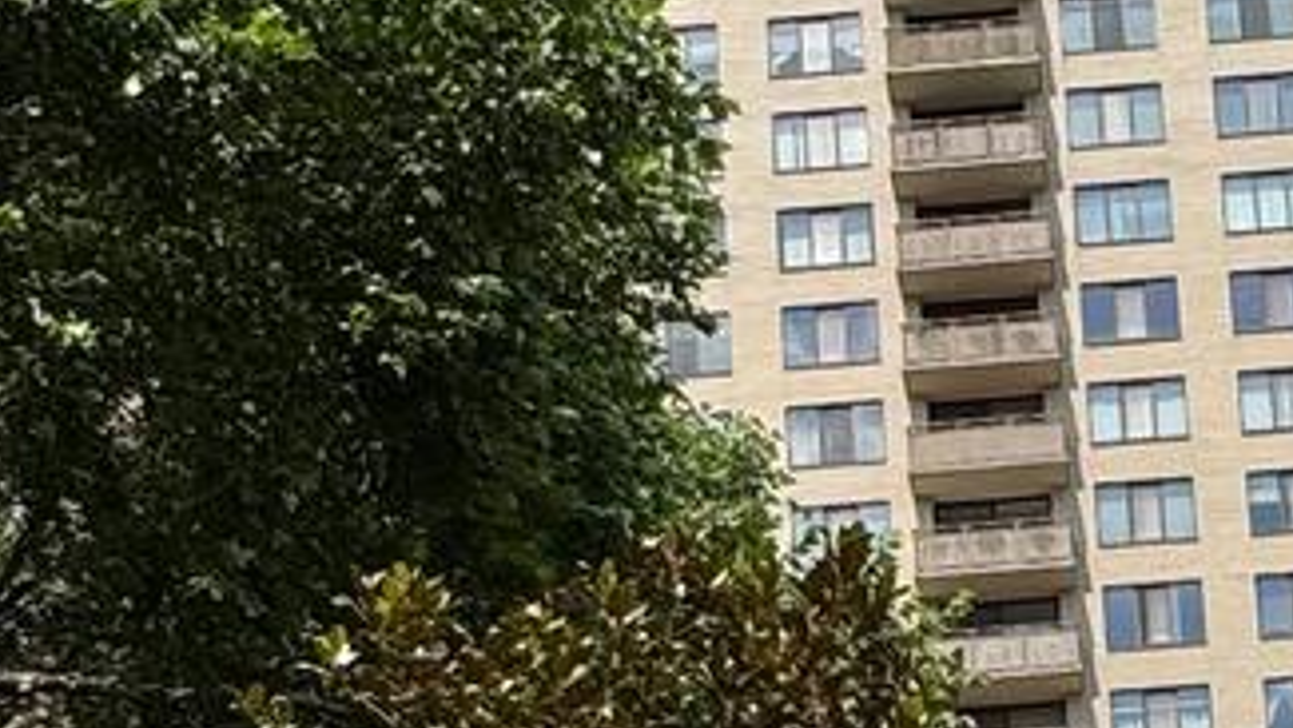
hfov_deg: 21.9
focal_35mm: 96
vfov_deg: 12.2
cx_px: 1050
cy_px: 1006
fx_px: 3292
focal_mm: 2.22
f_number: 2.2
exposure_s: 1/1370
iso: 50
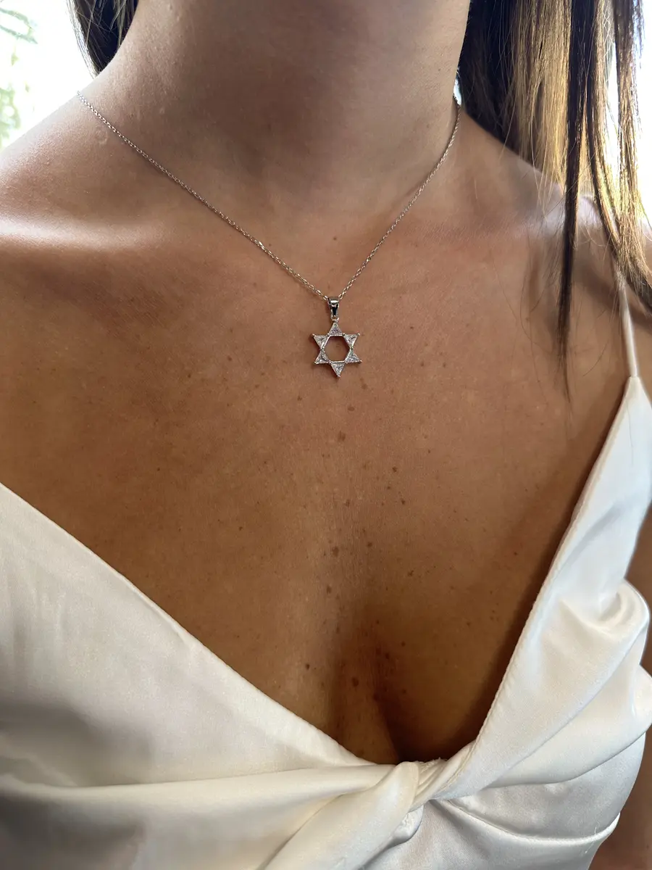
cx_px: 326
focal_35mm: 24
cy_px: 435
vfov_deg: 71.6
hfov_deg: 56.8
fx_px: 603
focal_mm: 6.86
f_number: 1.78
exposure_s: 1/121
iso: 100
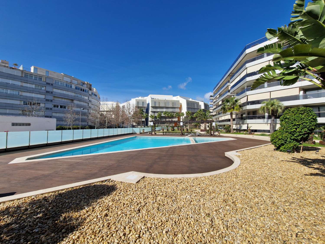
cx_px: 162
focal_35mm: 13
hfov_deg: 106.2
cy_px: 122
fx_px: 122
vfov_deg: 89.9
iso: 50
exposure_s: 1/3424
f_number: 2.2
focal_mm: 2.2
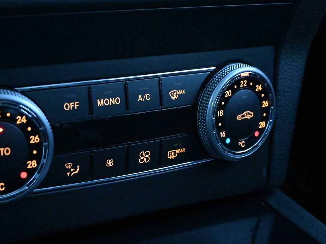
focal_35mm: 63
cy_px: 129
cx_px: 115
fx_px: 593
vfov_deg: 23.3
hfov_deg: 30.5
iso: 20000
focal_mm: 28
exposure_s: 1/50
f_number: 4.5
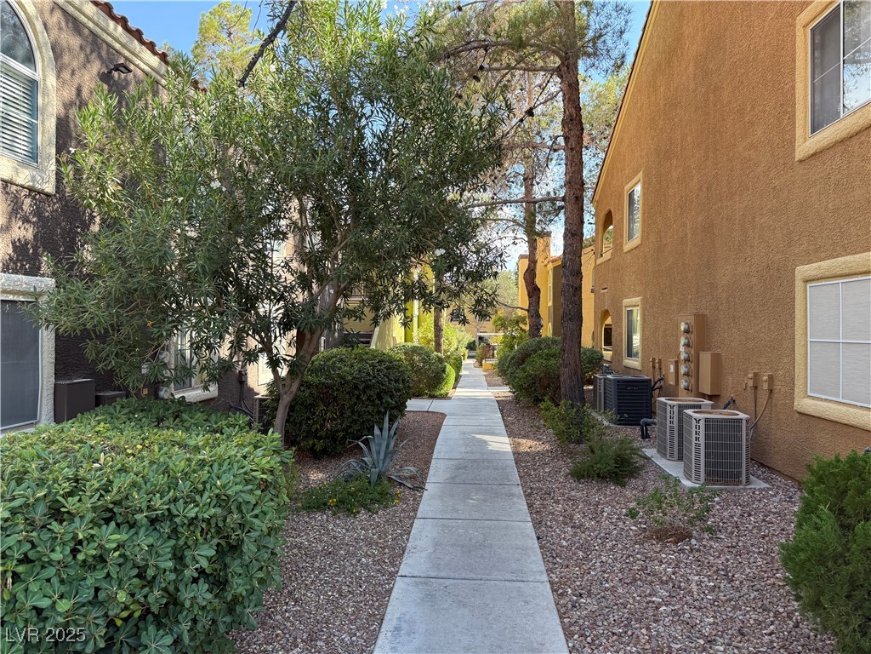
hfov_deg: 71.6
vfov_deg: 56.8
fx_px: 604
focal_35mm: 24
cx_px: 436
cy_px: 327
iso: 100
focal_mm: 6.76
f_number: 1.78
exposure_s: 1/607
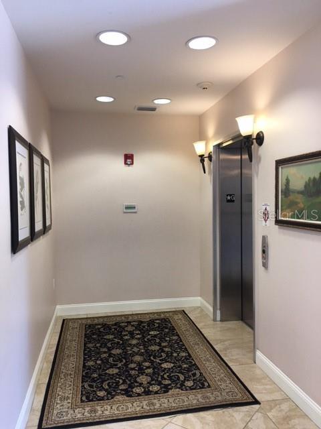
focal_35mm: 29
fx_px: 359
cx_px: 160
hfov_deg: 48.2
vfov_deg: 61.7
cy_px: 214
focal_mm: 4.15
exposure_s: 1/30
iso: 40
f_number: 2.2
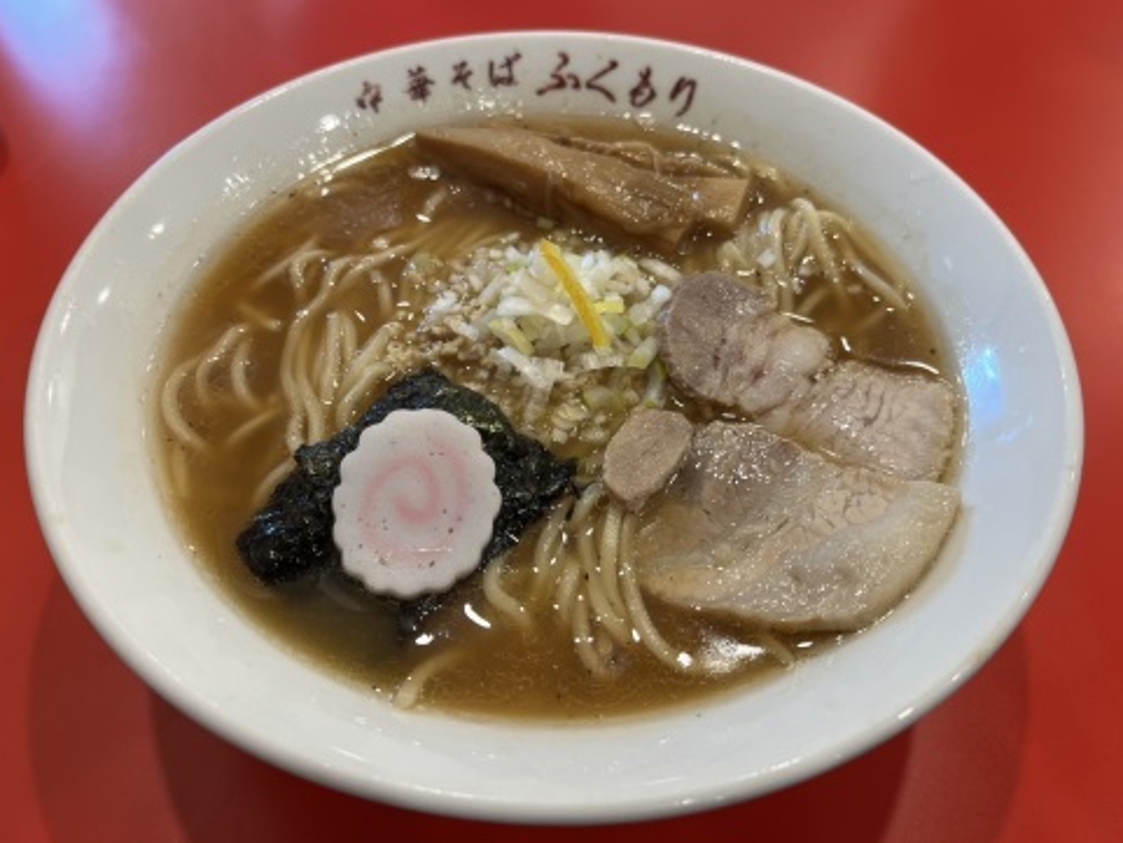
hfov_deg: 65.3
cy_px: 417
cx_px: 551
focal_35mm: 27
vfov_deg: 51.4
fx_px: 876
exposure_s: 1/122
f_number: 1.6
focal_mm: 5.1
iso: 50
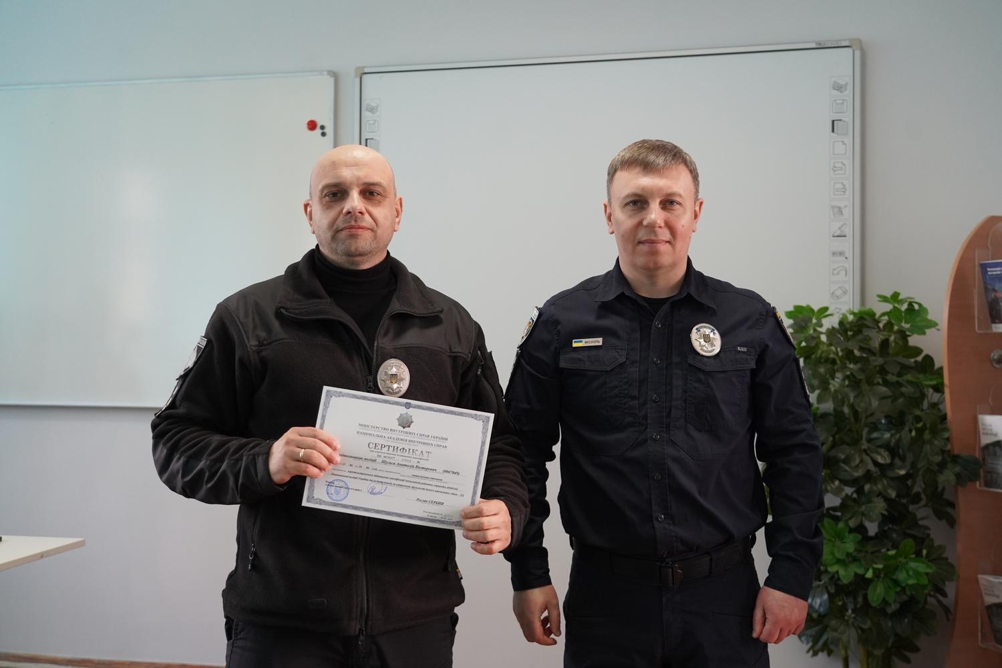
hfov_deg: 49.6
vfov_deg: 34.2
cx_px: 501
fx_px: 1085
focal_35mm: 39
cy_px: 334
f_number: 4
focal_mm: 39
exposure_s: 1/160
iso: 2500
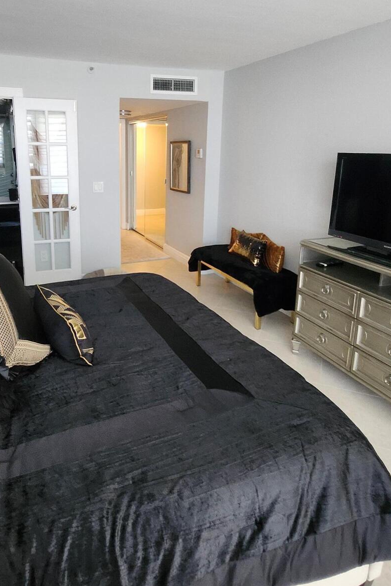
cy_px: 234
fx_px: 375
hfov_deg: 54.7
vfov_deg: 75.2
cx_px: 157
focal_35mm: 23
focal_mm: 1.74
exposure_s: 1/40
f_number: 2.2
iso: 400
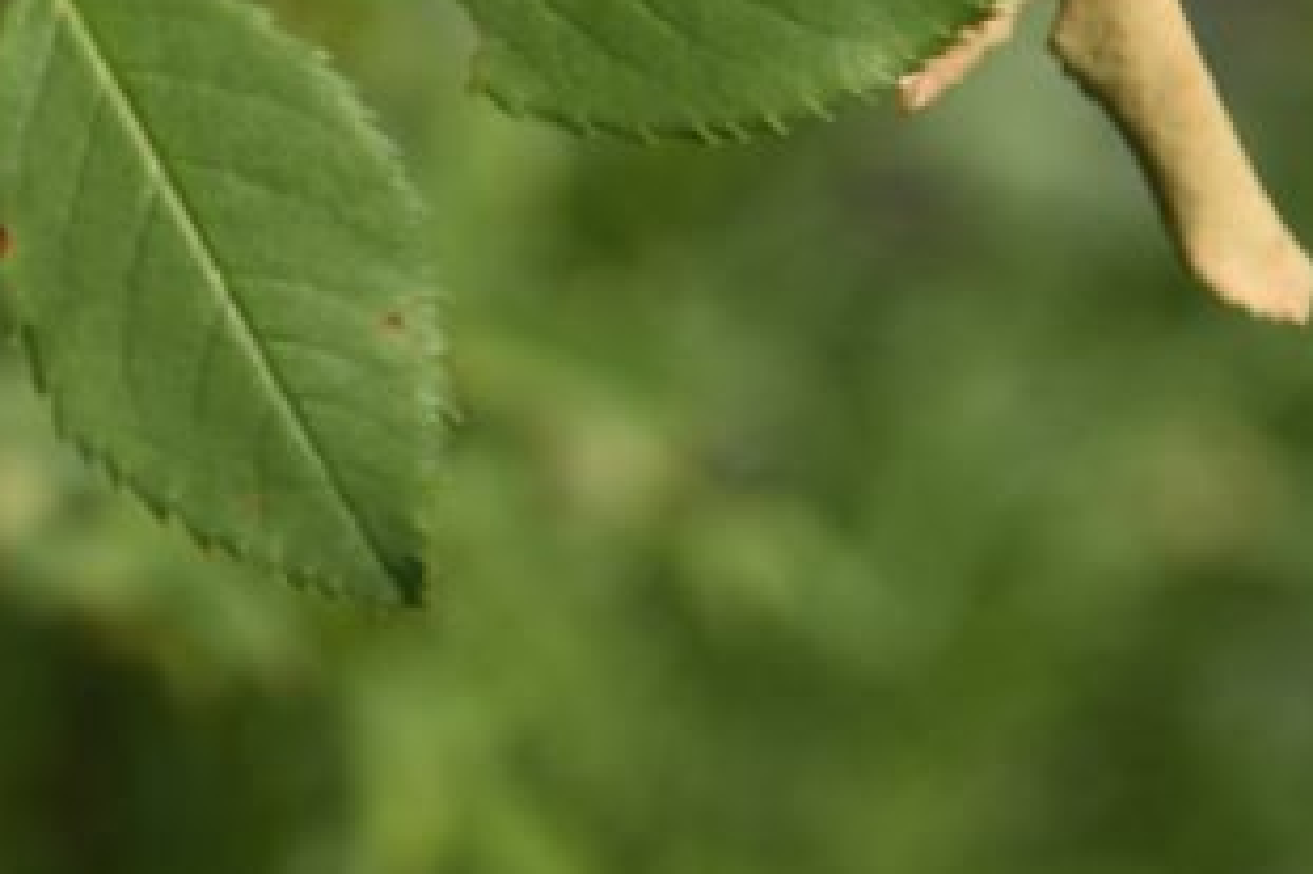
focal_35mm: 234
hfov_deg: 8.6
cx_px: -549
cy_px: 230
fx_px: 8530
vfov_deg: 5.9
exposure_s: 1/400
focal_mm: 56
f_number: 9
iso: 125
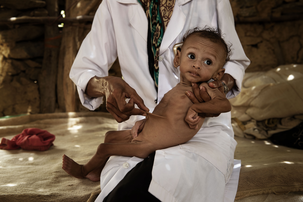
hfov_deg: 39.6
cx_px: 152
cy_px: 101
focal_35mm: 50
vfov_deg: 27.0
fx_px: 421
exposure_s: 1/90
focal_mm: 50
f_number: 4.8
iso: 500
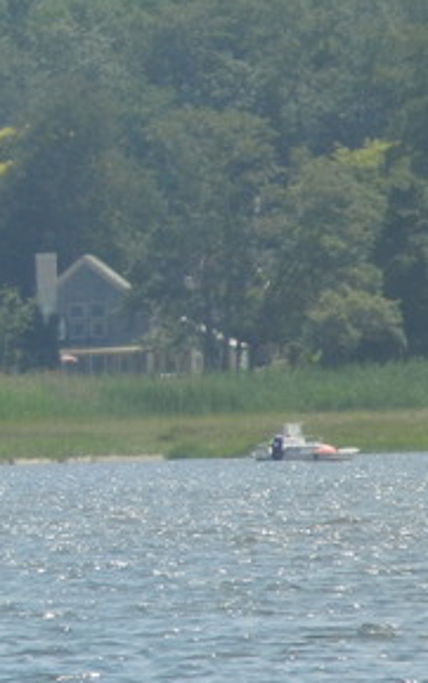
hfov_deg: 1.2
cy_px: 147
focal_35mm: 1126
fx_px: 20983
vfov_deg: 1.9
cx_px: -759
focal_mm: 54
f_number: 11.2
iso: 160
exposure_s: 1/200
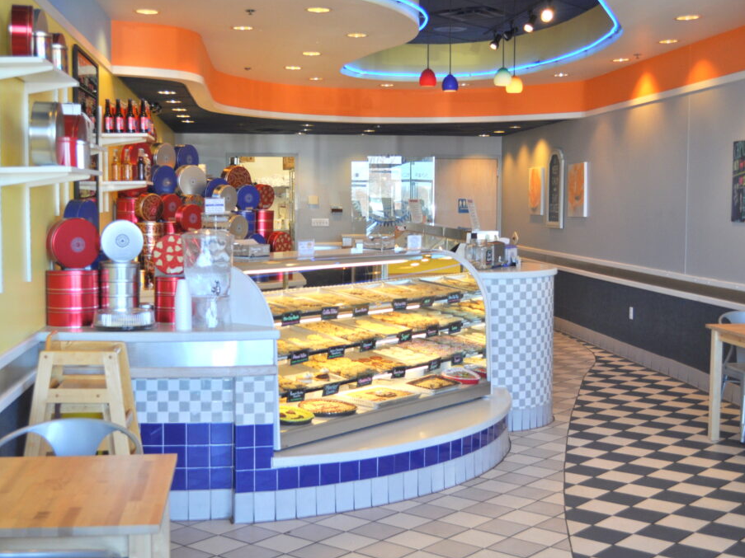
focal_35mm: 49
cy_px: 279
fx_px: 1054
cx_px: 342
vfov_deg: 29.7
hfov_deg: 38.9
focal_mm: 30
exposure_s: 1/100
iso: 400
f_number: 5
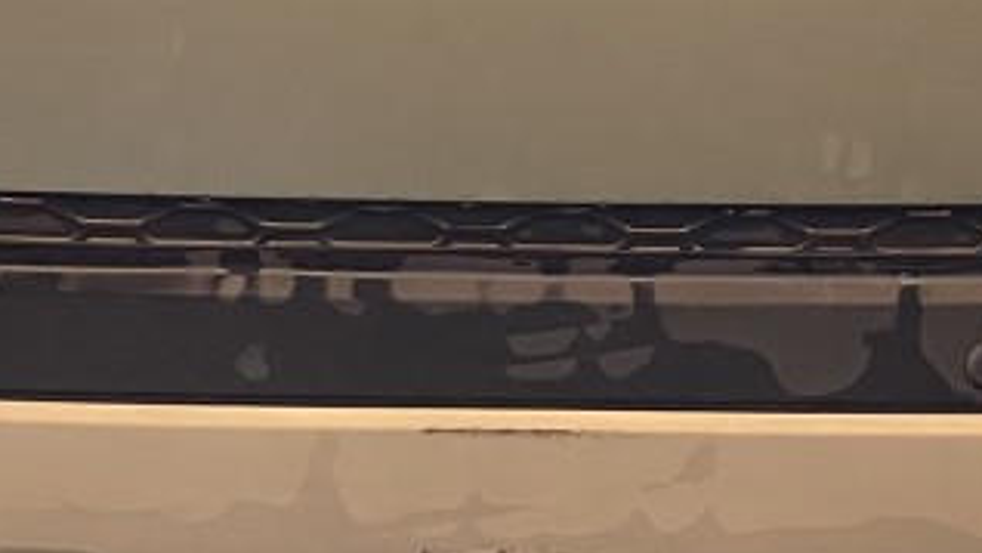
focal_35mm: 228
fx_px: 5938
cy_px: -327
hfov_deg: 9.5
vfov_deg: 5.3
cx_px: 482
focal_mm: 6
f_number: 2
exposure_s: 1/60
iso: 160
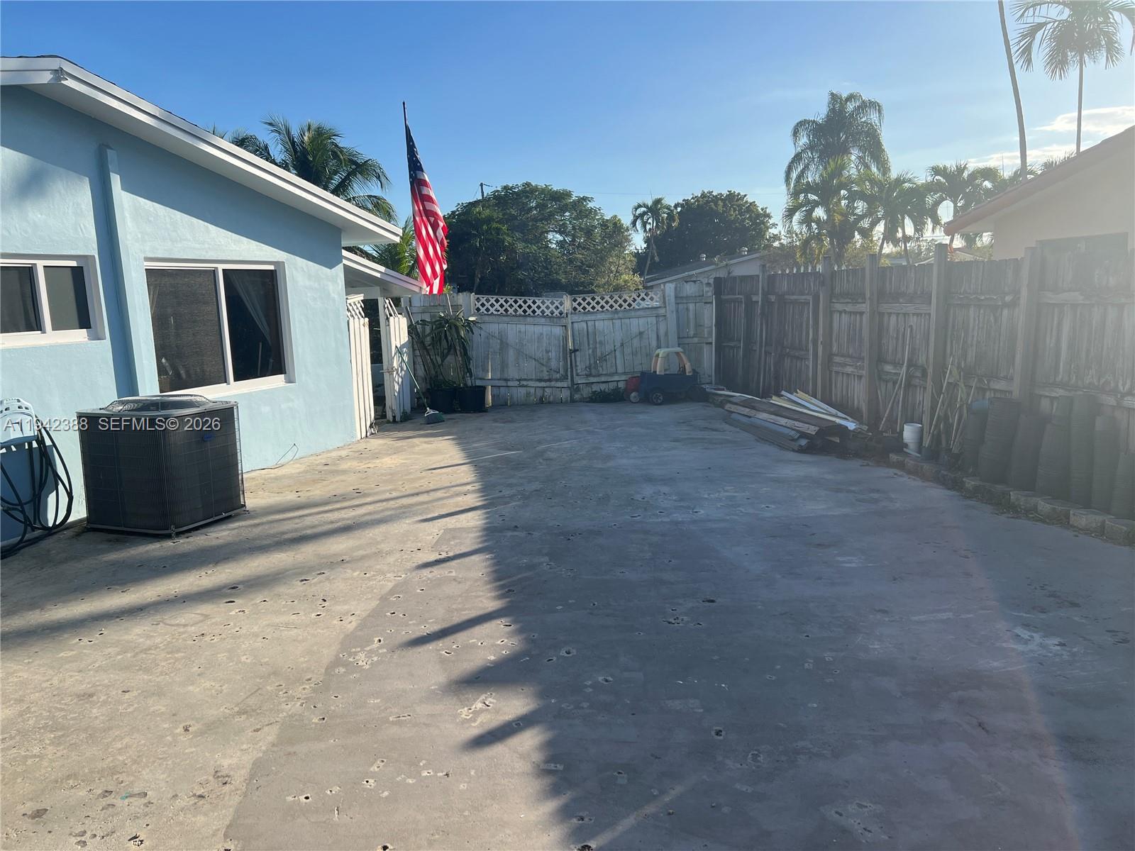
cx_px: 568
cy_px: 426
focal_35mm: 26
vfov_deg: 53.1
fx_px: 852
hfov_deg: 67.3
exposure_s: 1/3571
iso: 50
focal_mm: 5.7
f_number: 1.5
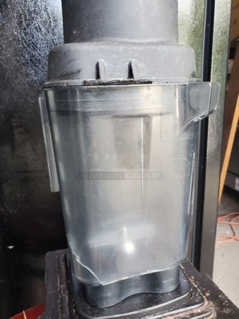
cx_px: 120
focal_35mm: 26
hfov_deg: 53.1
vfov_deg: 67.3
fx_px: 239
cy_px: 160
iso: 200
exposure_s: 1/50
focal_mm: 4.3
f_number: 2.4
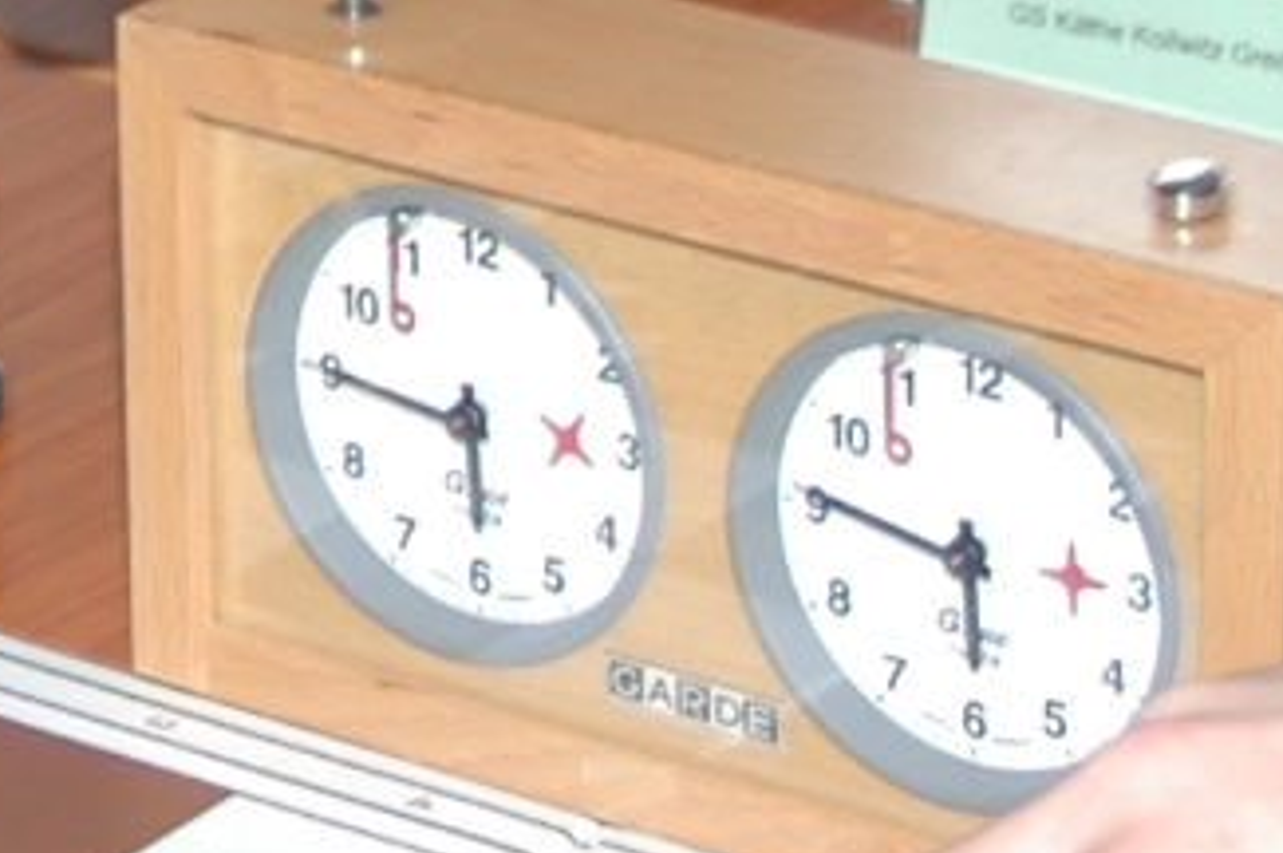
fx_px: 8407
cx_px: -754
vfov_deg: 5.8
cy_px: -348
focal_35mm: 236
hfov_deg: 8.5
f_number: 4
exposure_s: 1/60
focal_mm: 25
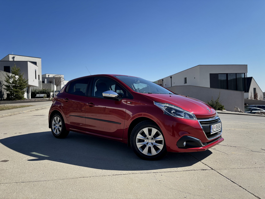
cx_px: 132
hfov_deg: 67.3
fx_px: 199
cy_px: 100
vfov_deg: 53.1
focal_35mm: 26
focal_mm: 5.96
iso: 50
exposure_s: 1/3106
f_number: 1.6
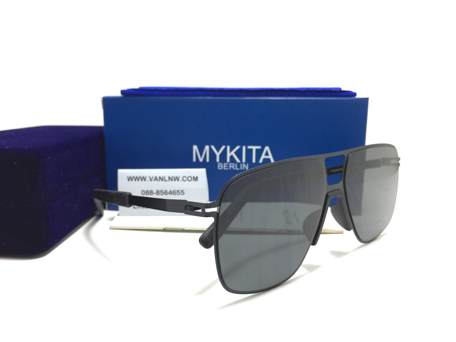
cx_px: 228
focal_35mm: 29
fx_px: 382
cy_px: 171
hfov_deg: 61.7
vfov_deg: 48.2
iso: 80
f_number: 2.2
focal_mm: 4.15
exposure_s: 1/33
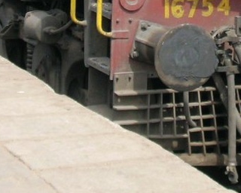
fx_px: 1305
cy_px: -101
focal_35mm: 183
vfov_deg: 8.3
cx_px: 192
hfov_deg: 10.5
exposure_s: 1/129
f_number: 5.4
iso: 50
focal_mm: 10.3
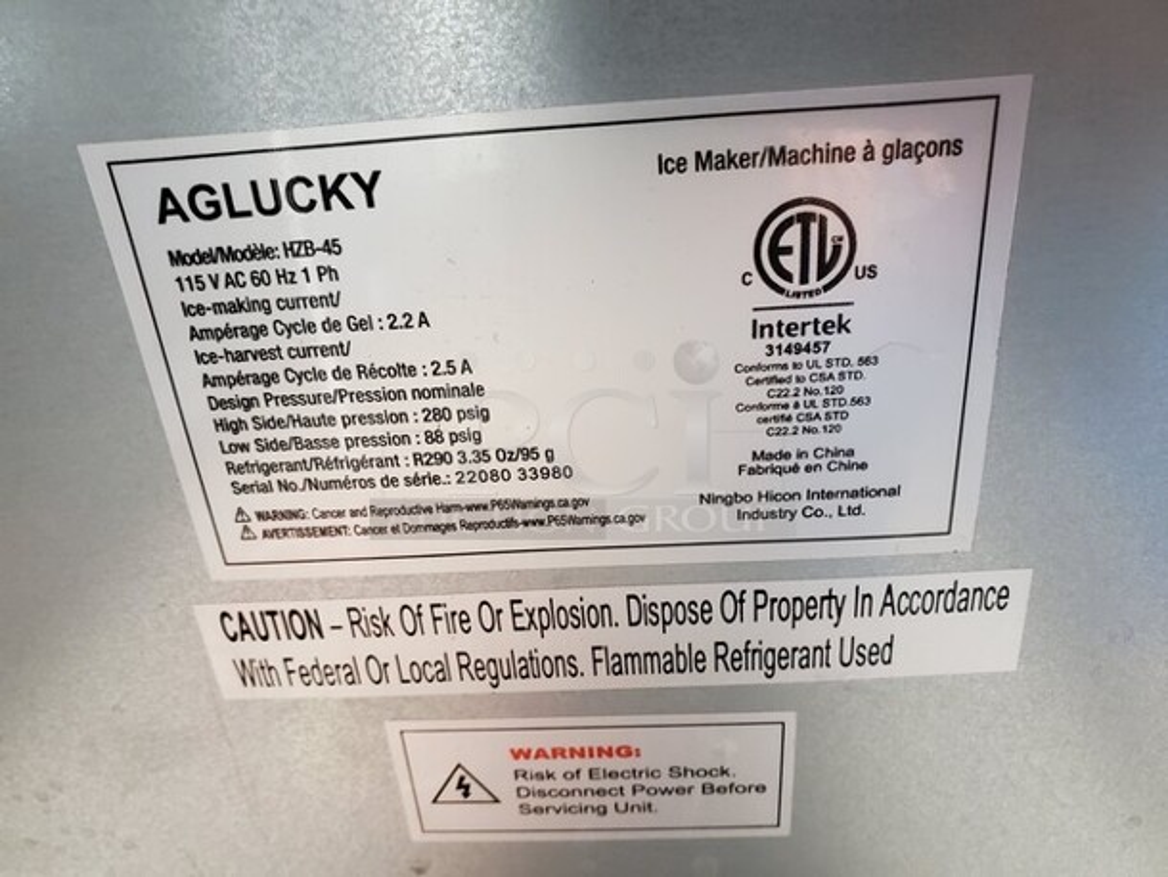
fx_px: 878
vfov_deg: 53.1
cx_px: 584
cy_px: 438
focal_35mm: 26
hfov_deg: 67.3
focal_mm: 4.3
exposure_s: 1/40
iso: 640
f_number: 2.4
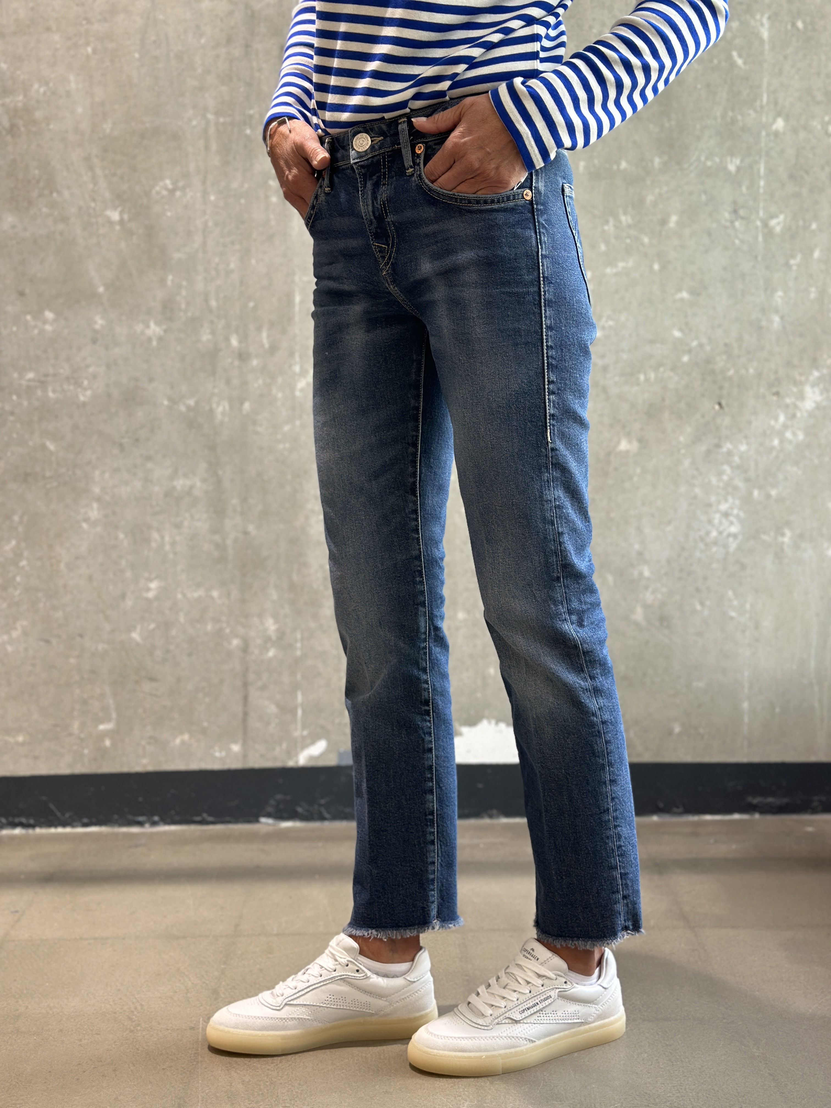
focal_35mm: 48
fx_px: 1536
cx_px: 416
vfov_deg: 39.7
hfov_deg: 30.3
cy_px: 554
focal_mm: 6.86
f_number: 1.78
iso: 125
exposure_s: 1/114
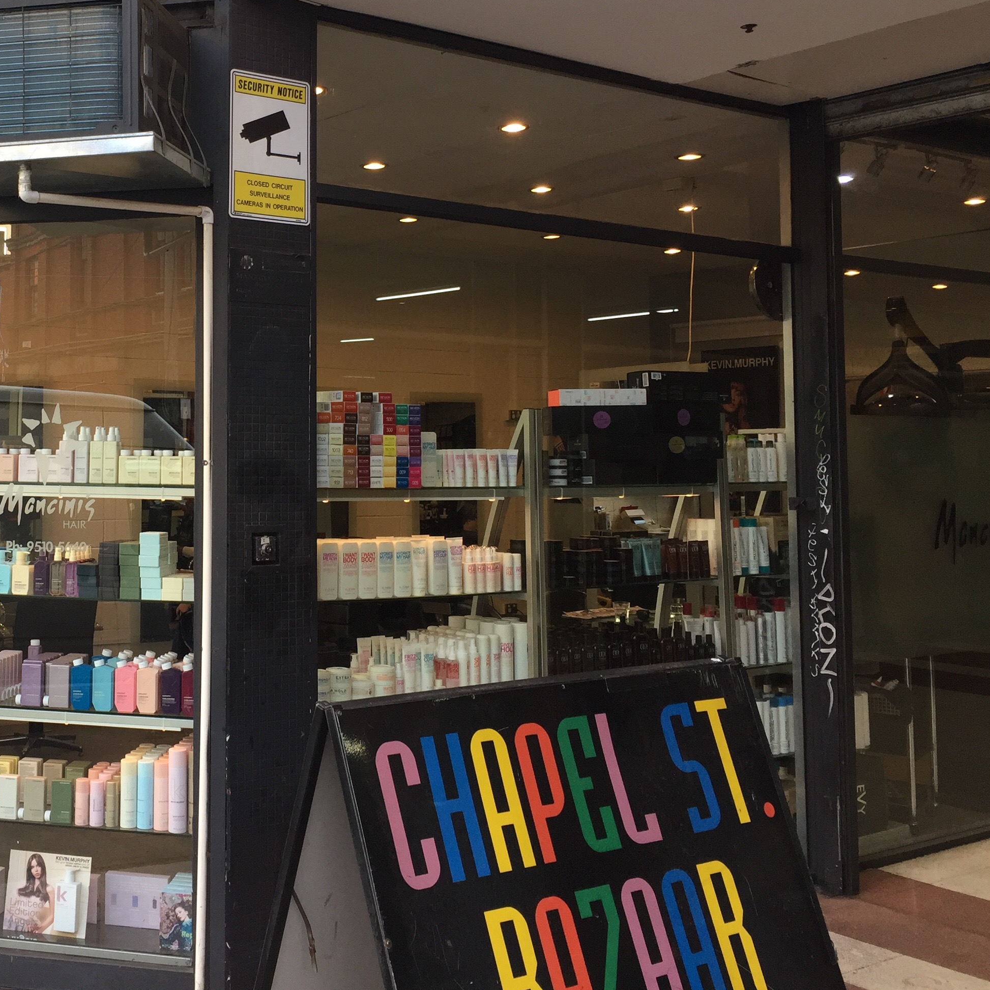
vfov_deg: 38.9
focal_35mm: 43
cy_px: 373
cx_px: 183
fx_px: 1391
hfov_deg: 37.6
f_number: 2.2
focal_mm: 4.15
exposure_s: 1/100
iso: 40
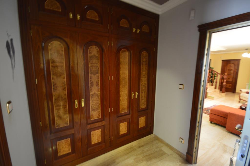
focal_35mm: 15
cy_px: 83
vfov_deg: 77.2
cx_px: 125
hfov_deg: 100.4
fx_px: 104
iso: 800
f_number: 4
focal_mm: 10
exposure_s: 1/5
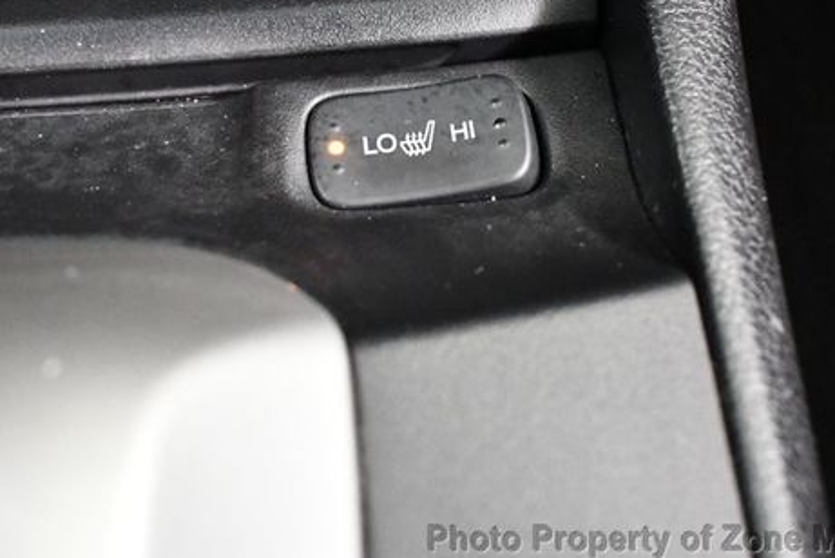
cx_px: 406
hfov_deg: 39.6
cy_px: 187
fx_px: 1160
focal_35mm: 50
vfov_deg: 26.9
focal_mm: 18
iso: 7200
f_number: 3.5
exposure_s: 1/60
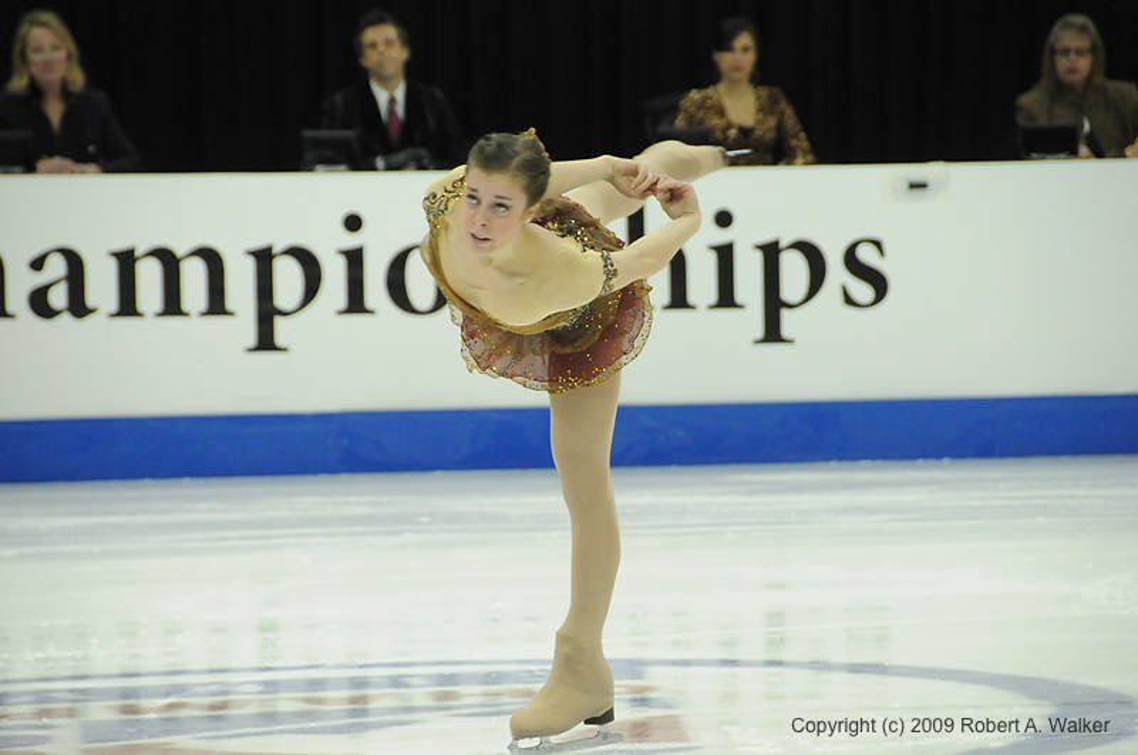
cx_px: 569
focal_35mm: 255
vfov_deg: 5.4
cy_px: 378
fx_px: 8049
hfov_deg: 8.1
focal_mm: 170
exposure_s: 1/640
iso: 3200
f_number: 5.6
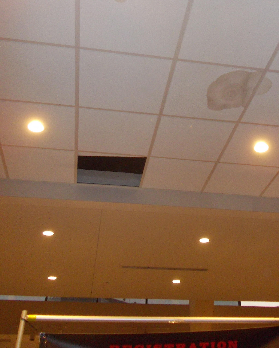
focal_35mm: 39
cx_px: 178
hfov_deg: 37.9
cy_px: 104
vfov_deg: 45.8
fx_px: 403
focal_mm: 4
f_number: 2.7
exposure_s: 1/25
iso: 200
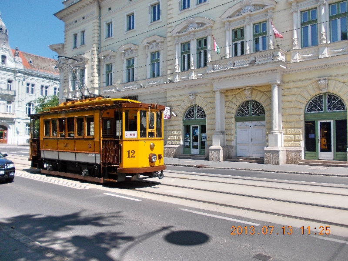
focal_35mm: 28
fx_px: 281
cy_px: 130
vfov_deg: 49.7
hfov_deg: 63.4
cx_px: 174
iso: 80
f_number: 5.4
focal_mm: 4
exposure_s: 1/320
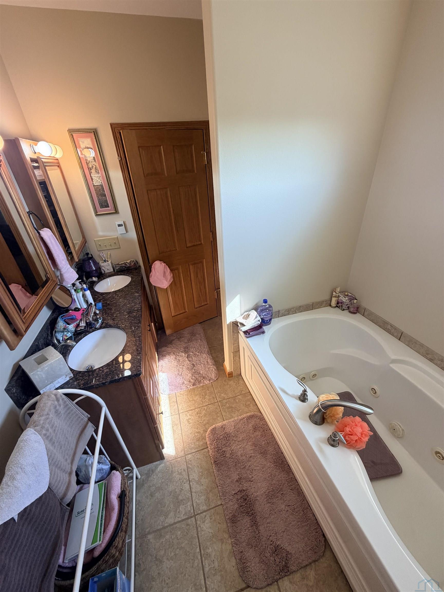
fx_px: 239
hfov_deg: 85.7
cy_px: 296
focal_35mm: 14
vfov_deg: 102.1
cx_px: 222
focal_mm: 2.22
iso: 160
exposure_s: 1/120
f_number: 2.2
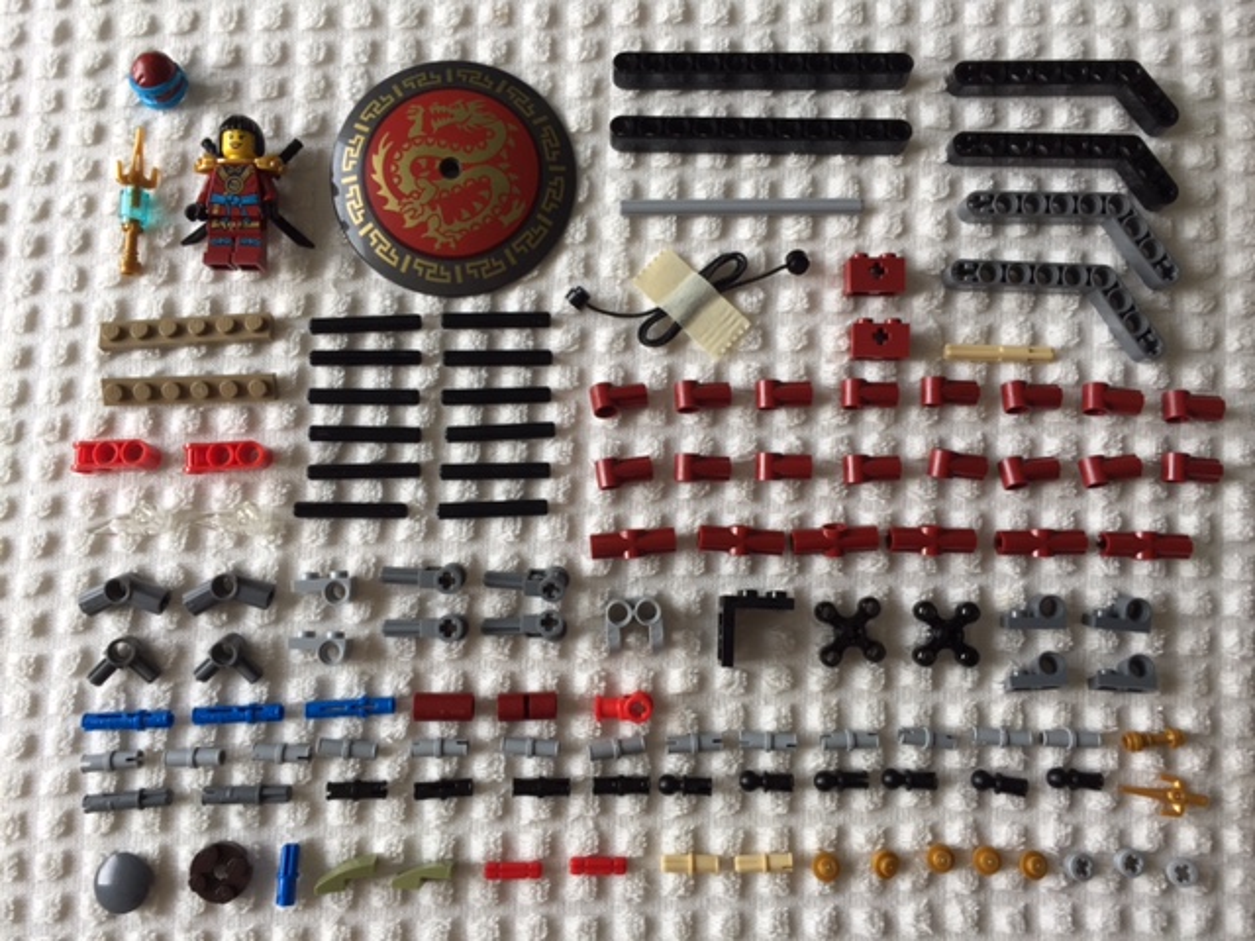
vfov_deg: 48.2
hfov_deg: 61.7
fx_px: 1051
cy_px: 470
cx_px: 628
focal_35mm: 29
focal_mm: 4.15
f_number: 2.2
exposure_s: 1/120
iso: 40
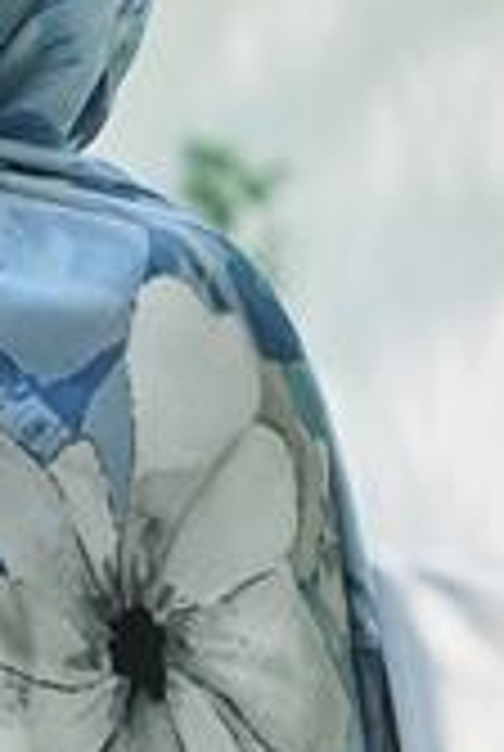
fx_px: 6671
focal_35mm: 319
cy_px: 554
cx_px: -108
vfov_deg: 6.4
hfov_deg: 4.3
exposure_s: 1/125
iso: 500
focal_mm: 115
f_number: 5.6
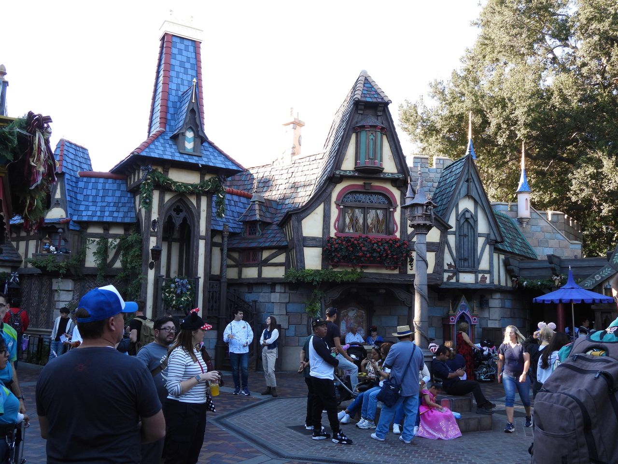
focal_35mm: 33
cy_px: 232
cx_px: 309
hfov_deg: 55.4
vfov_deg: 42.9
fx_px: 589
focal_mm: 5.9
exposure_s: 1/125
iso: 100
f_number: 3.2
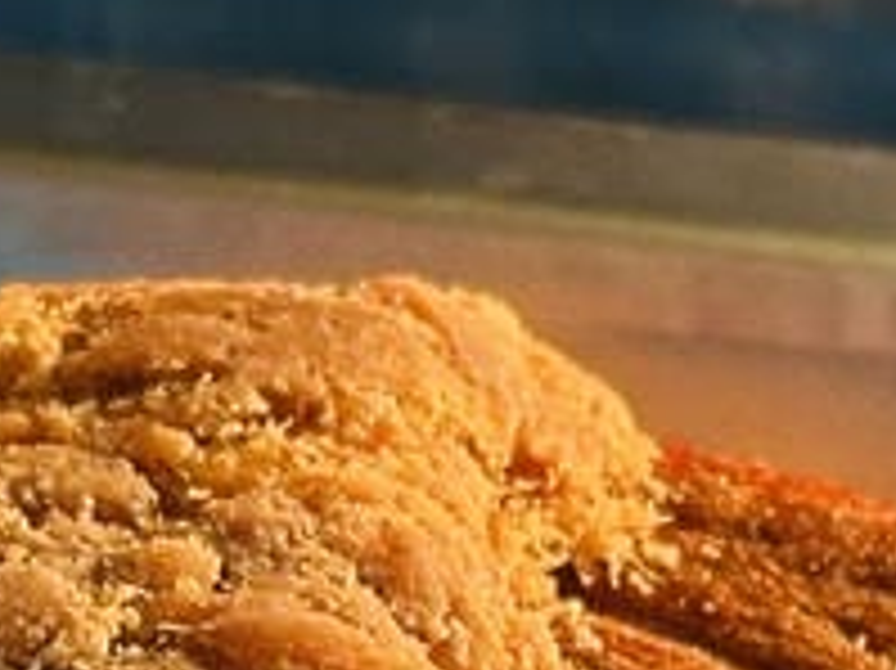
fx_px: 7502
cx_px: 540
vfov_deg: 5.1
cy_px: 1012
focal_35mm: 290
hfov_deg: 6.8
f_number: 1.78
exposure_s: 1/60
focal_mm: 6.86
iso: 125
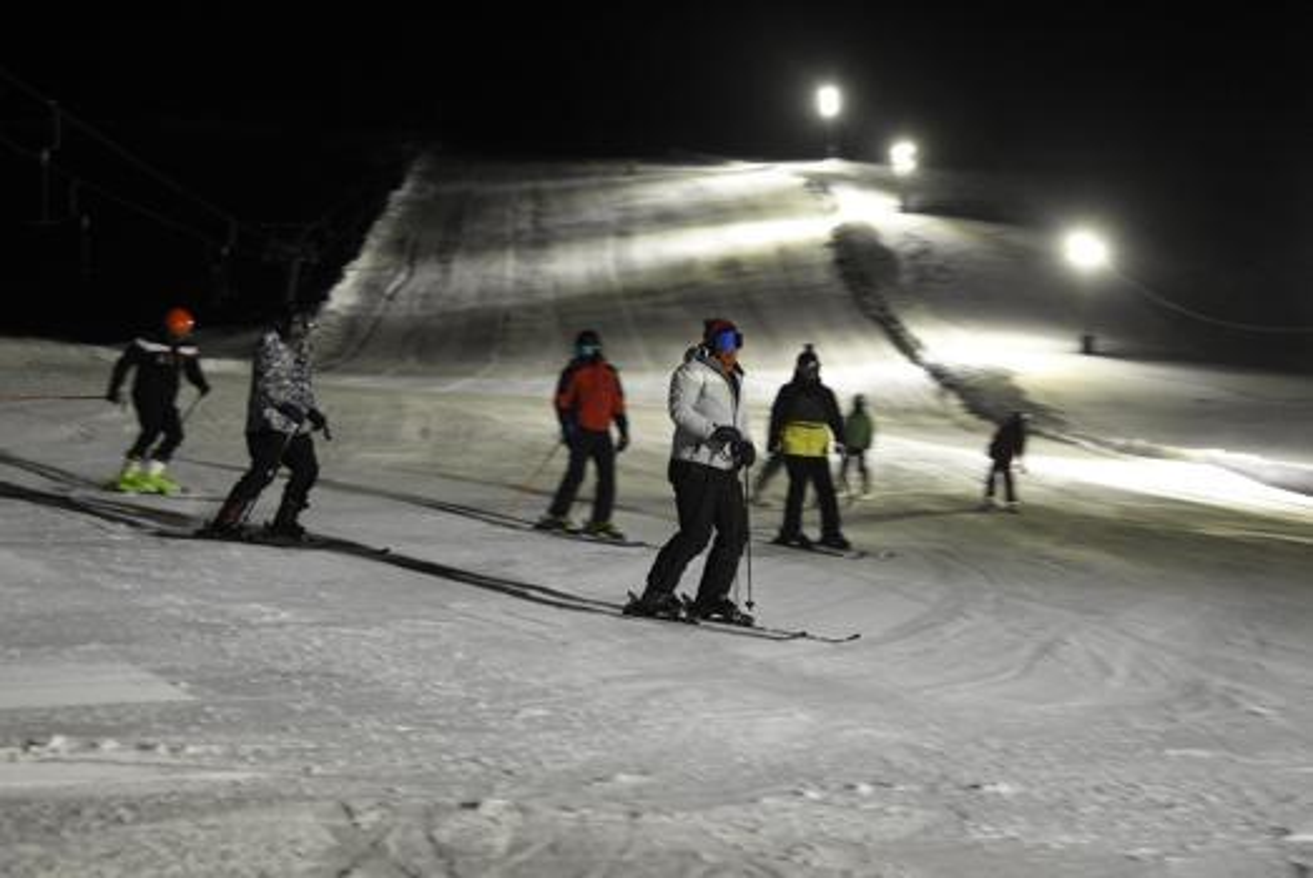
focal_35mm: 57
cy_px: 439
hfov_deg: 35.0
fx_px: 2081
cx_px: 656
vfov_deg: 23.8
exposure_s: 1/100
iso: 2500
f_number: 5
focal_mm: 38
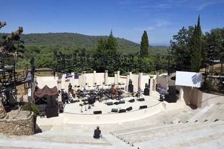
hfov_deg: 61.9
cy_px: 74
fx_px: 187
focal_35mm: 30
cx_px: 112
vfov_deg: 43.6
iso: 200
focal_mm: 30
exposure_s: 1/250
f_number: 14
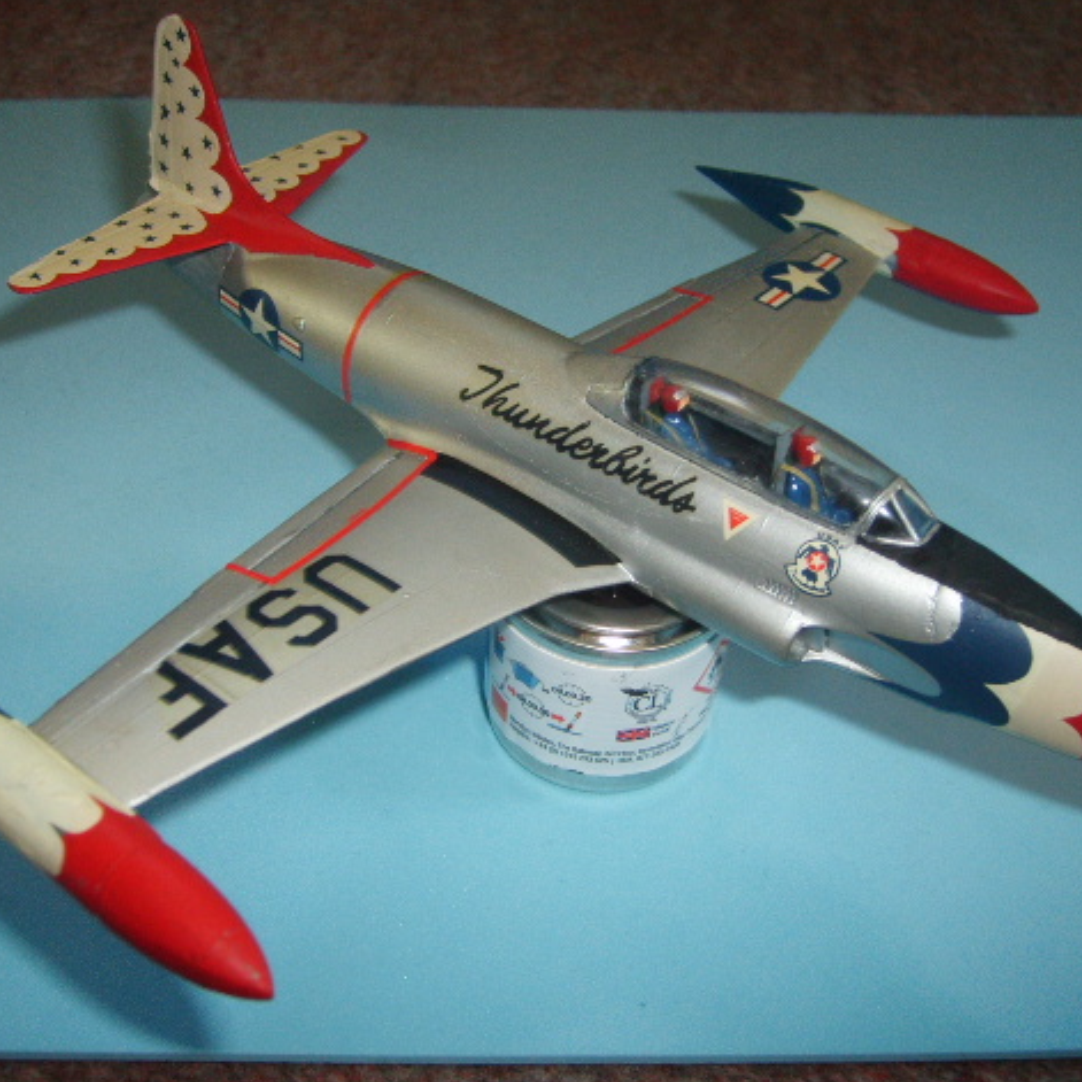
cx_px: 521
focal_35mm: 42
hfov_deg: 40.0
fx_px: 1485
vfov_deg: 40.0
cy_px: 542
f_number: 2.8
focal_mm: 5.8
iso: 100
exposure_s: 1/45
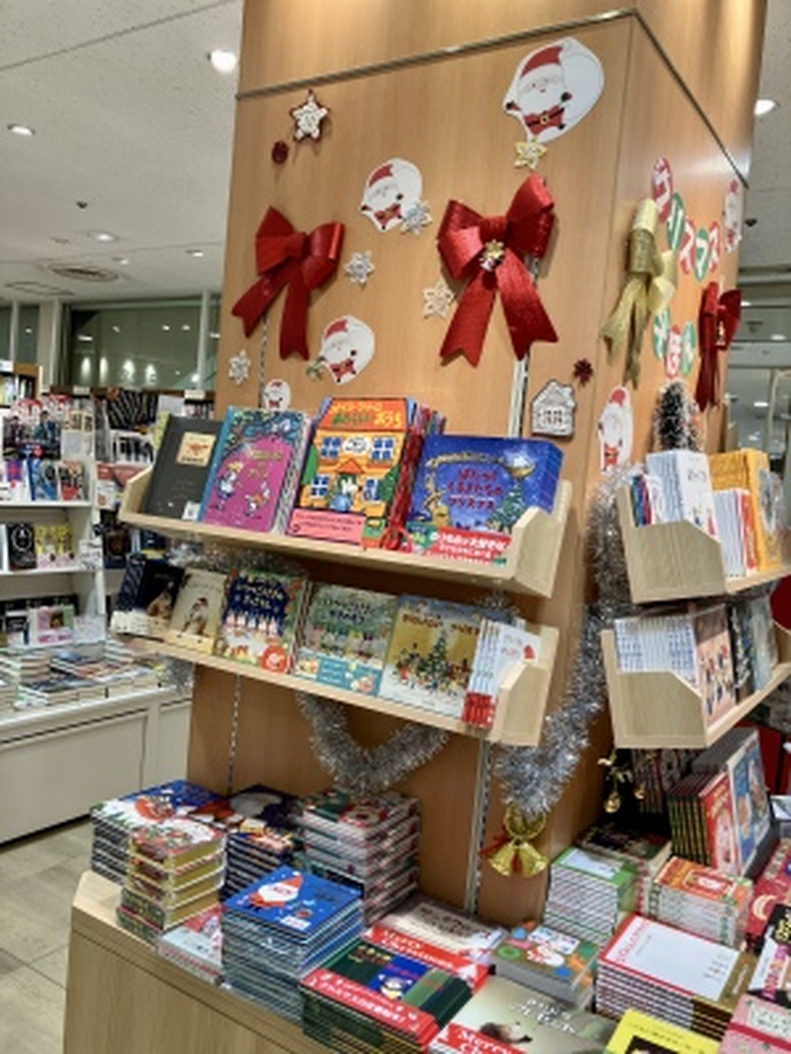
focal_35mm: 28
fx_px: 853
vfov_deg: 63.4
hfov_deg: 49.7
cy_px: 527
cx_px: 396
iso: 50
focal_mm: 3.99
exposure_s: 1/83
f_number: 1.8
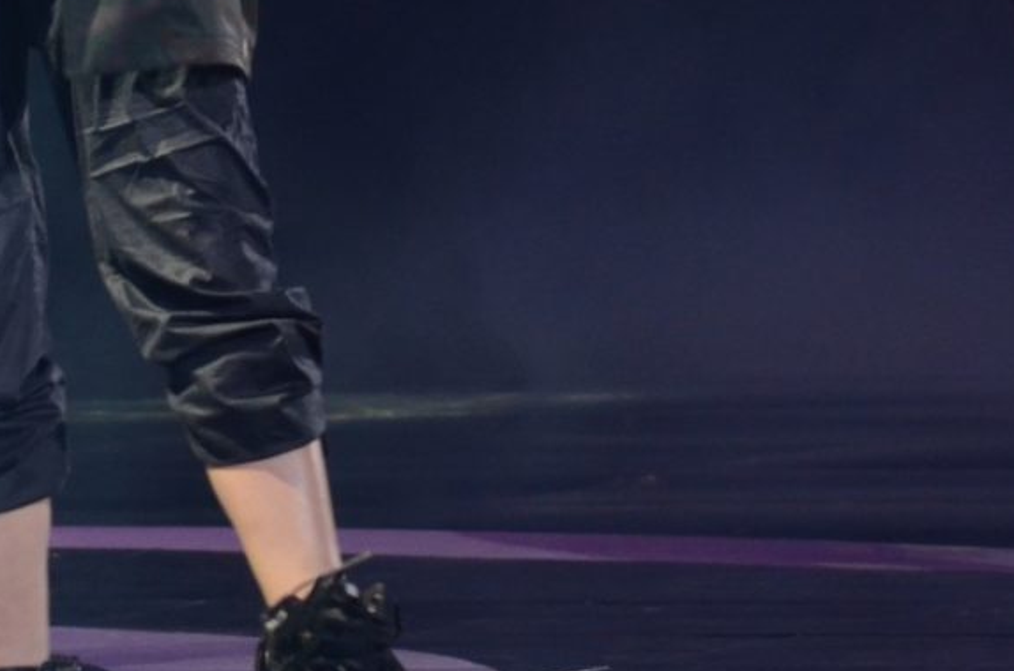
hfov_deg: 2.4
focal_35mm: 856
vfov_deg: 1.6
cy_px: -46
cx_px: 19
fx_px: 24057
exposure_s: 1/125
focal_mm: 160
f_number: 5.3
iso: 800
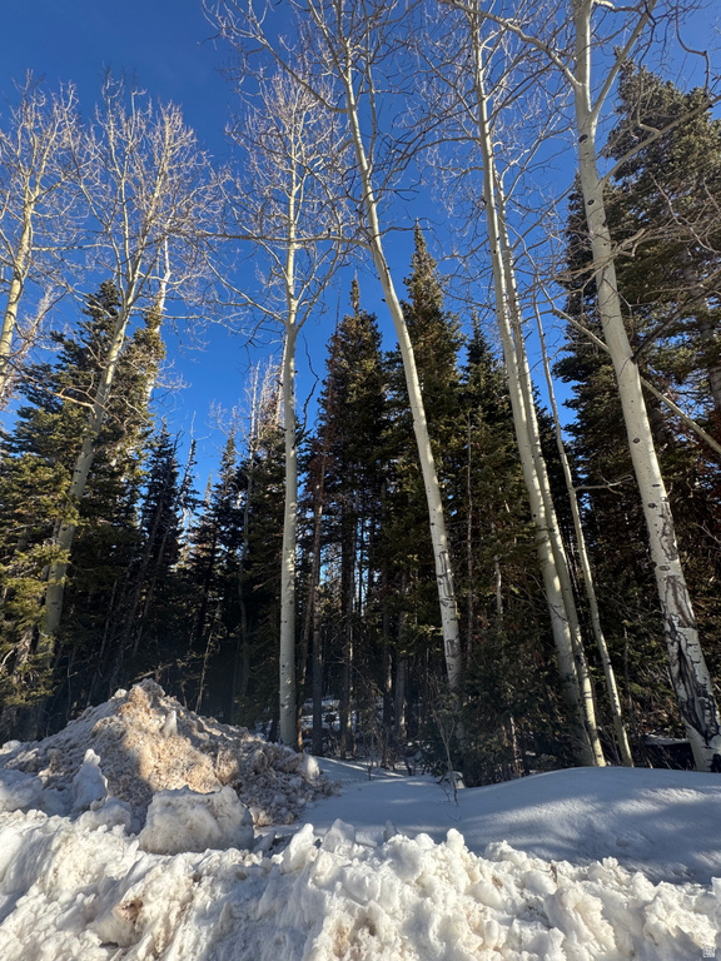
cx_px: 360
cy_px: 480
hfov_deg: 85.7
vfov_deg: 102.1
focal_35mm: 14
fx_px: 389
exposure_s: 1/346
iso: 40
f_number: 2.2
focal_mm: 2.22
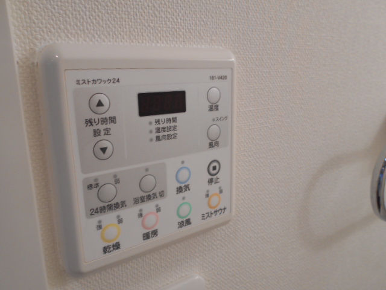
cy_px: 145
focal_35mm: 26
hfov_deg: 67.3
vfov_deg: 53.1
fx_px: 290
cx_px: 193
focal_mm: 4.6
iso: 80
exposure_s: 1/30
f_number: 3.2
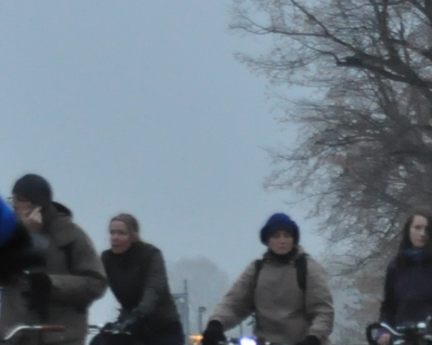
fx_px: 4206
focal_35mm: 329
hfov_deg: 5.8
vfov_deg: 4.7
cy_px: 594
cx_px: 531
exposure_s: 1/50
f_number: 4.5
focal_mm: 44
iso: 1600
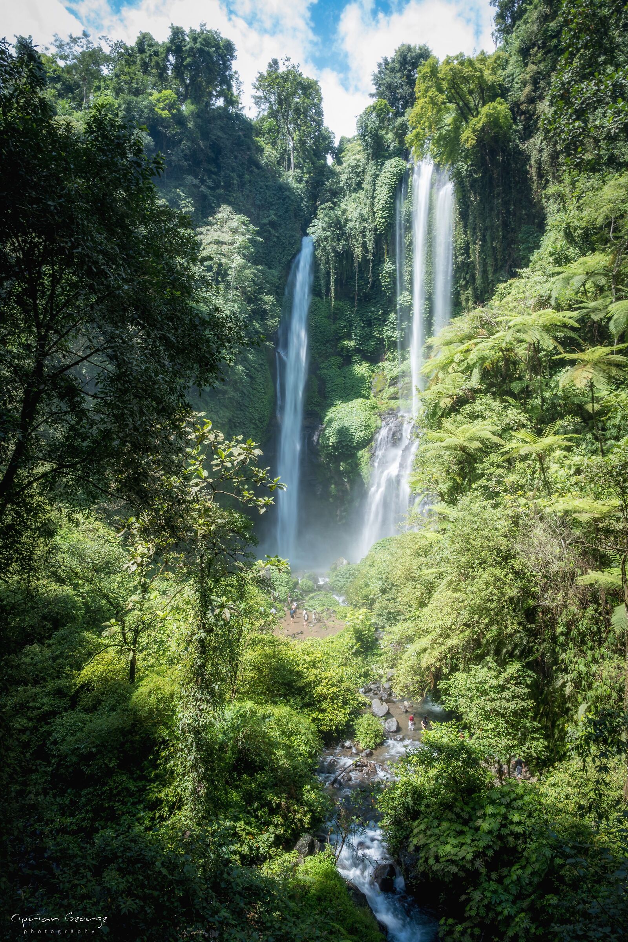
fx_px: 628
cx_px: 314
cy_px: 471
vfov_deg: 73.7
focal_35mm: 24
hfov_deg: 53.1
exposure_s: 1/8
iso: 100
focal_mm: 24
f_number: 22
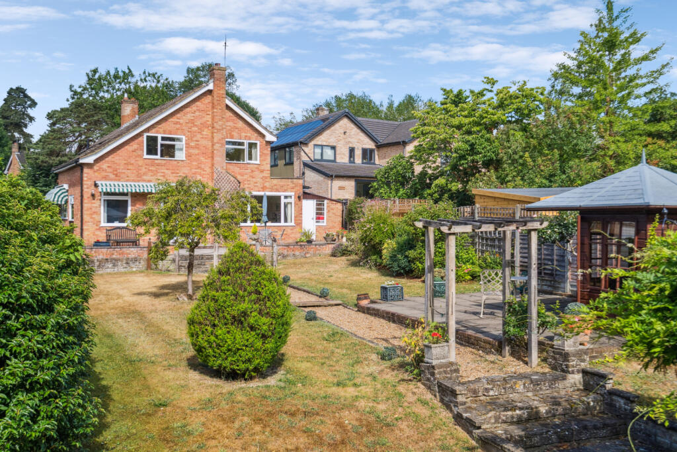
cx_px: 338
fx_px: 658
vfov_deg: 37.9
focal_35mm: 35
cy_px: 226
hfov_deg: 54.4
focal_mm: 35
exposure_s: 1/640
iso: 400
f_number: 7.1
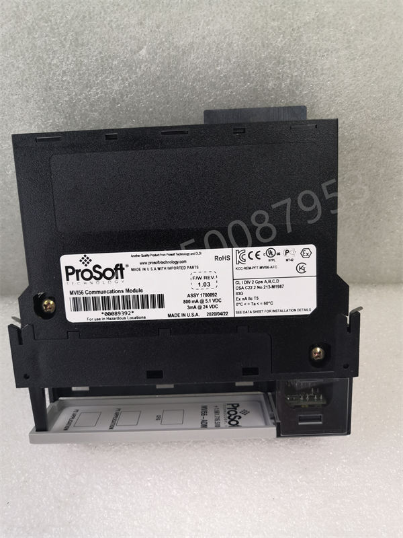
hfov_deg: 51.4
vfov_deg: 65.3
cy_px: 269
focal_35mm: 27
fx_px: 419
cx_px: 202
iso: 100
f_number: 1.8
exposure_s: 1/50
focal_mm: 3.95
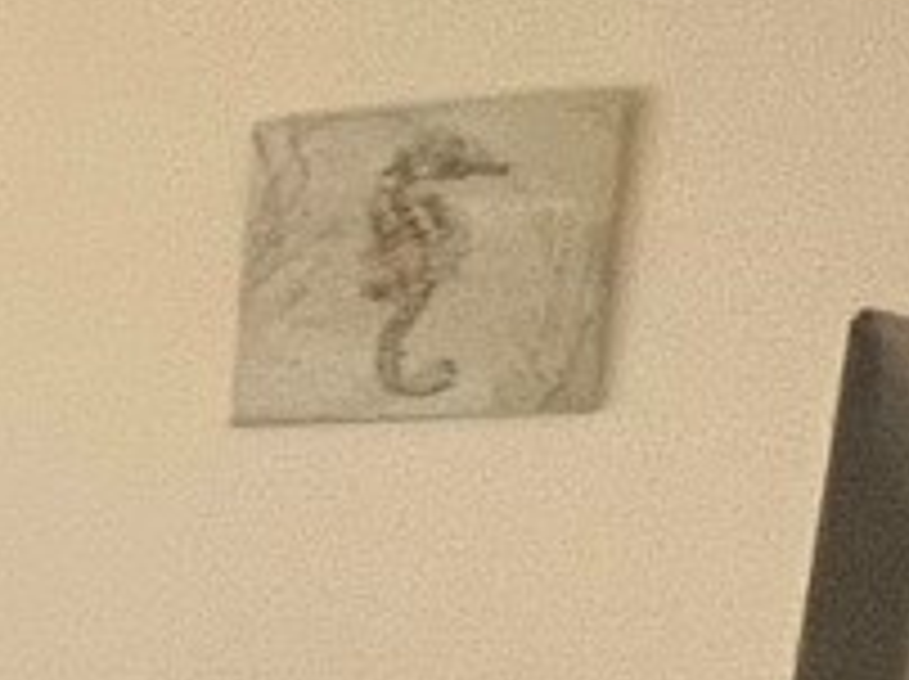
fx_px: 2702
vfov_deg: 13.3
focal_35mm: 103
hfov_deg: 11.9
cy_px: 1117
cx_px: -1674
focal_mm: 1.57
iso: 200
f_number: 1.8
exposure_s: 1/120
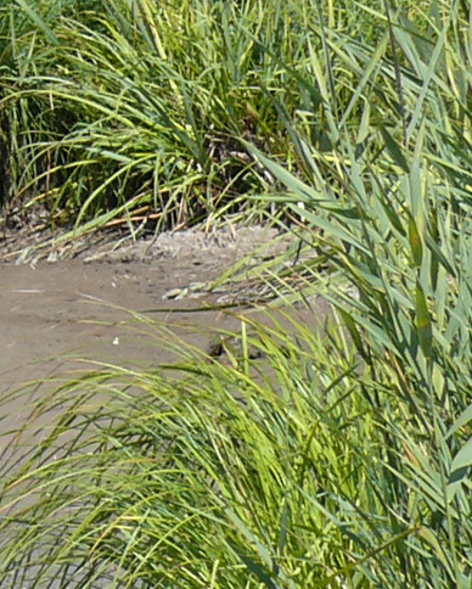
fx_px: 10289
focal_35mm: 590
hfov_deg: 2.6
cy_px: 423
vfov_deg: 3.3
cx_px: -259
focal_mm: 21.7
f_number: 5.6
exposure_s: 1/400
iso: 100
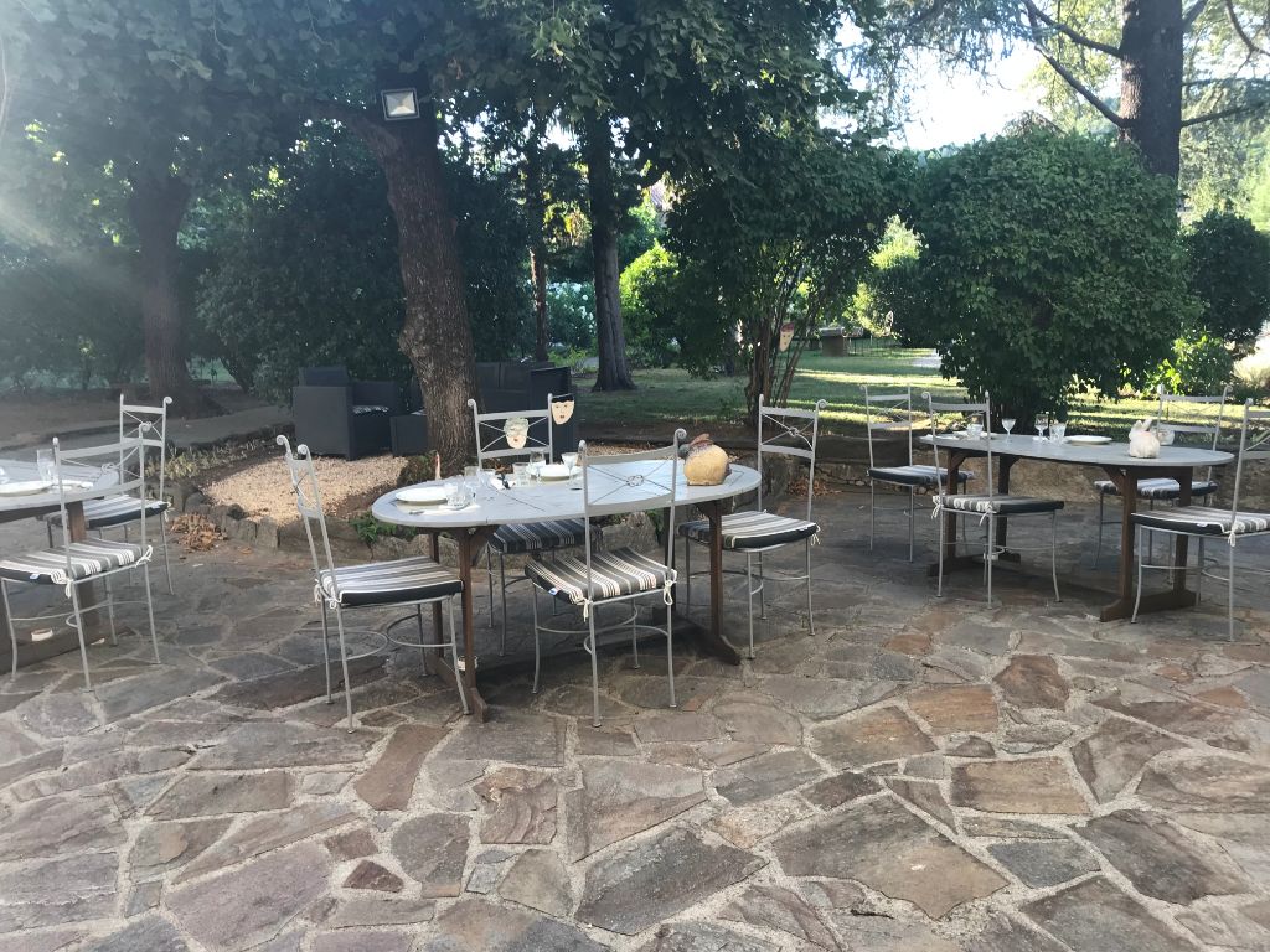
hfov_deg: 63.4
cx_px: 635
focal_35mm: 28
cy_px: 476
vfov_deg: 49.7
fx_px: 1027
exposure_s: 1/106
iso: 20
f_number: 1.8
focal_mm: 3.99
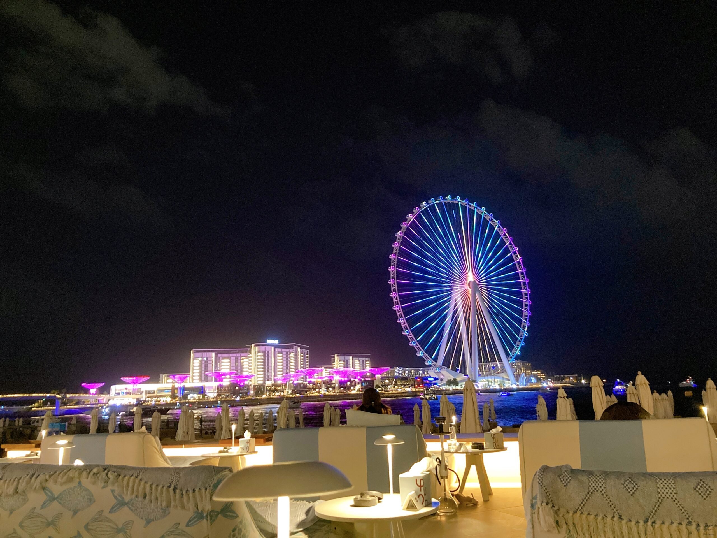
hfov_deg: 63.4
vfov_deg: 49.7
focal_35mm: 28
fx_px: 580
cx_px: 358
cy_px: 269
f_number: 1.8
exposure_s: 1/17
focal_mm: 3.99
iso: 640
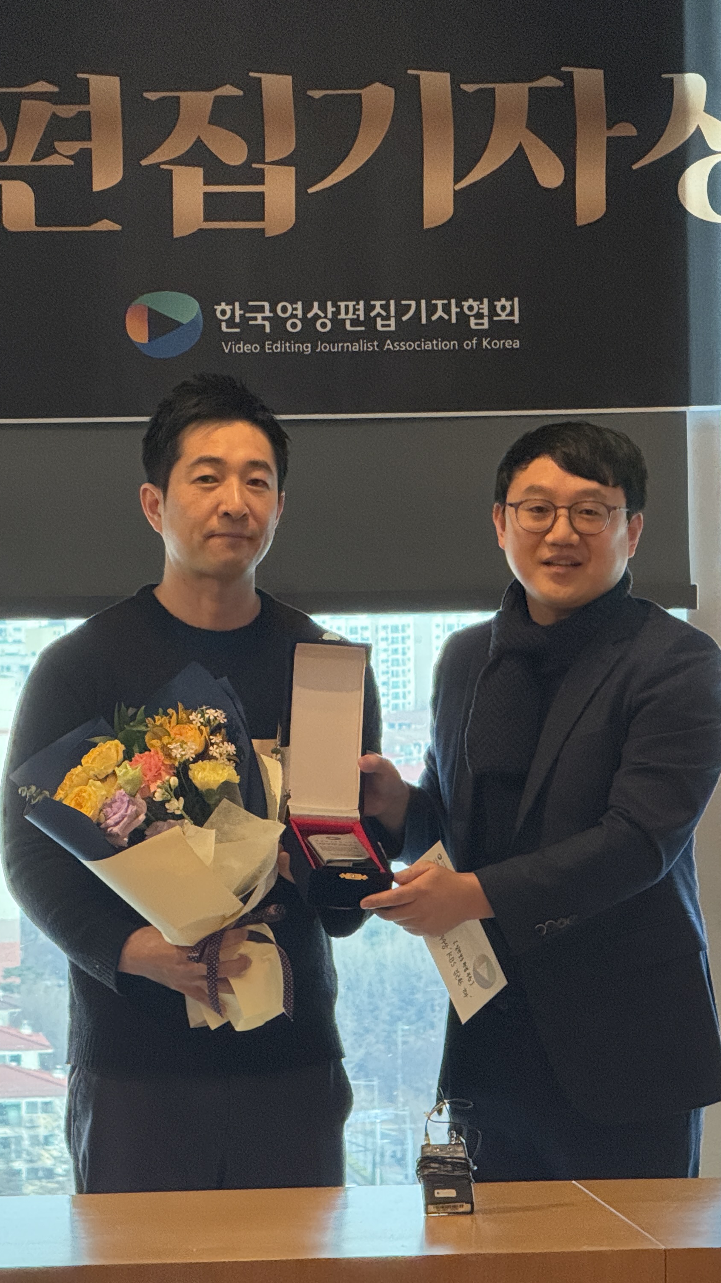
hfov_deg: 6.9
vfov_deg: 12.3
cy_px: 640
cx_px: 314
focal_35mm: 175
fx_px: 5949
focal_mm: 15.66
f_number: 2.8
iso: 640
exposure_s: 1/120
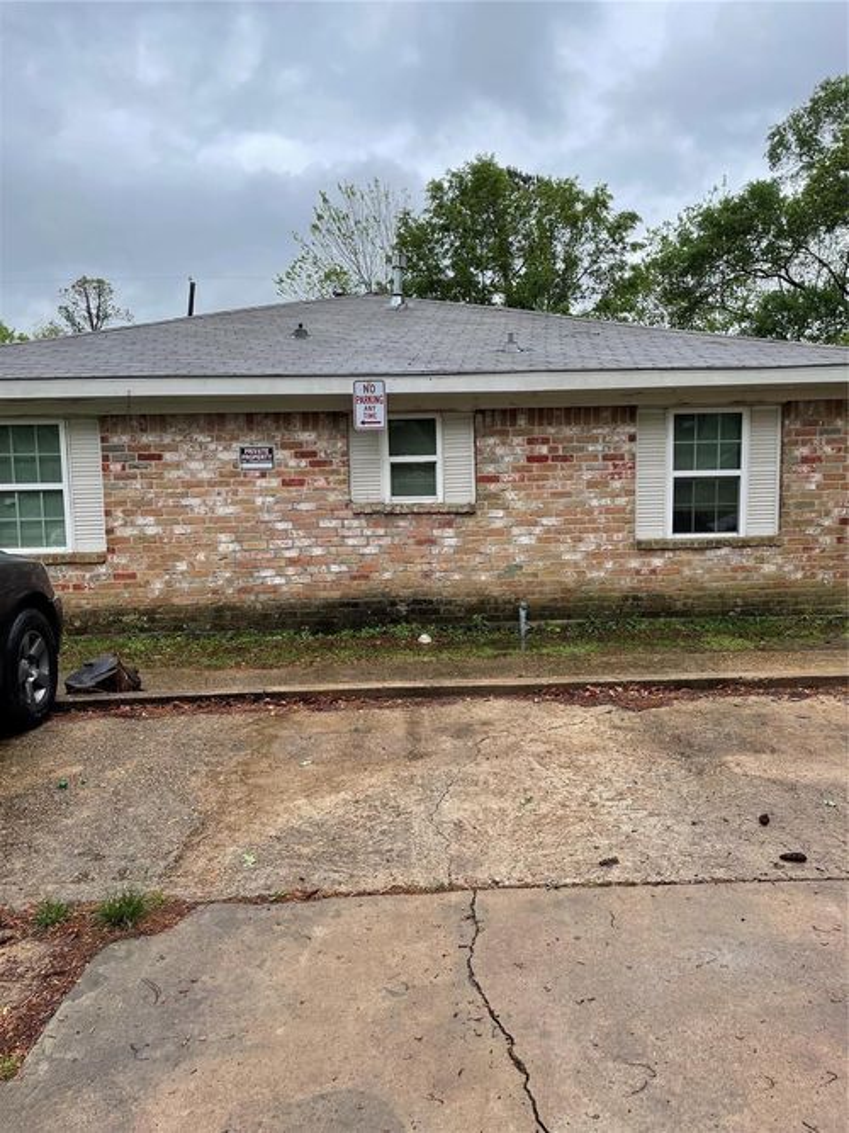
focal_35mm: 26
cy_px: 566
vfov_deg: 67.3
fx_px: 851
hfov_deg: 53.0
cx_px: 424
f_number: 1.6
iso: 32
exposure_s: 1/972
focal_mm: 4.2
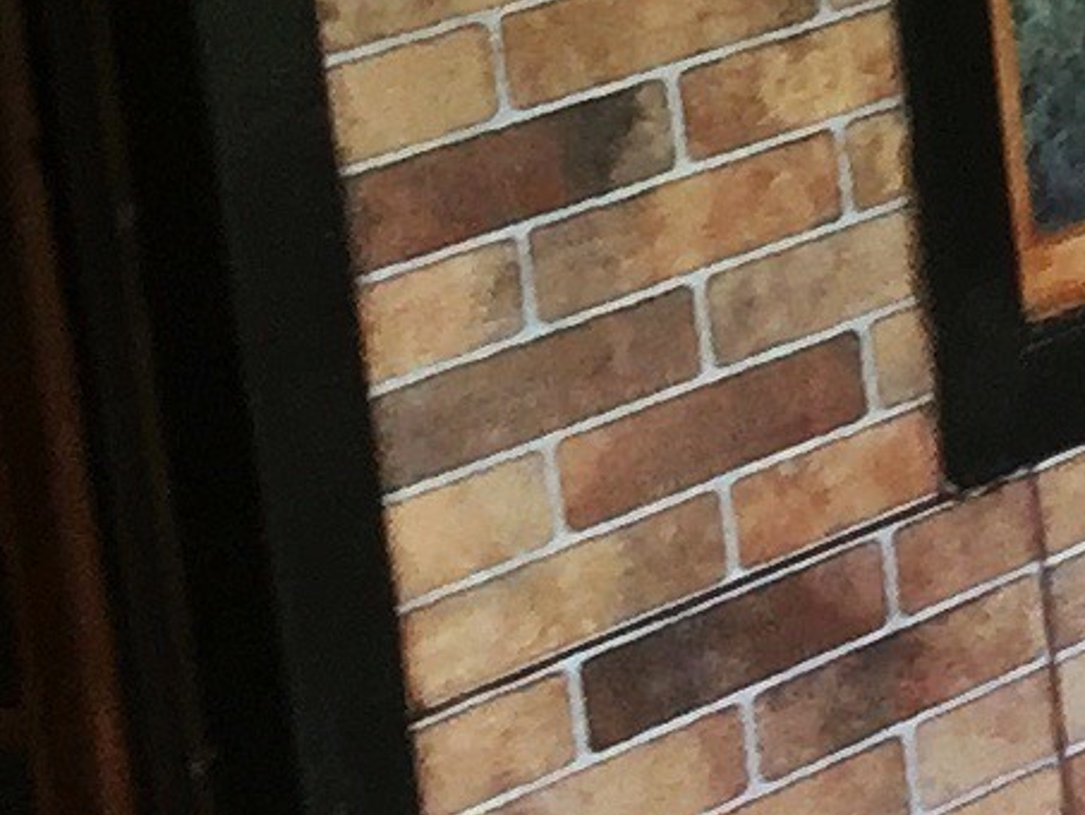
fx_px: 6553
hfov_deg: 7.6
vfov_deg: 7.1
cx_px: 3775
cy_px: -89
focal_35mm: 209
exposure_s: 1/120
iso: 40
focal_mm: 4.15
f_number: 2.2
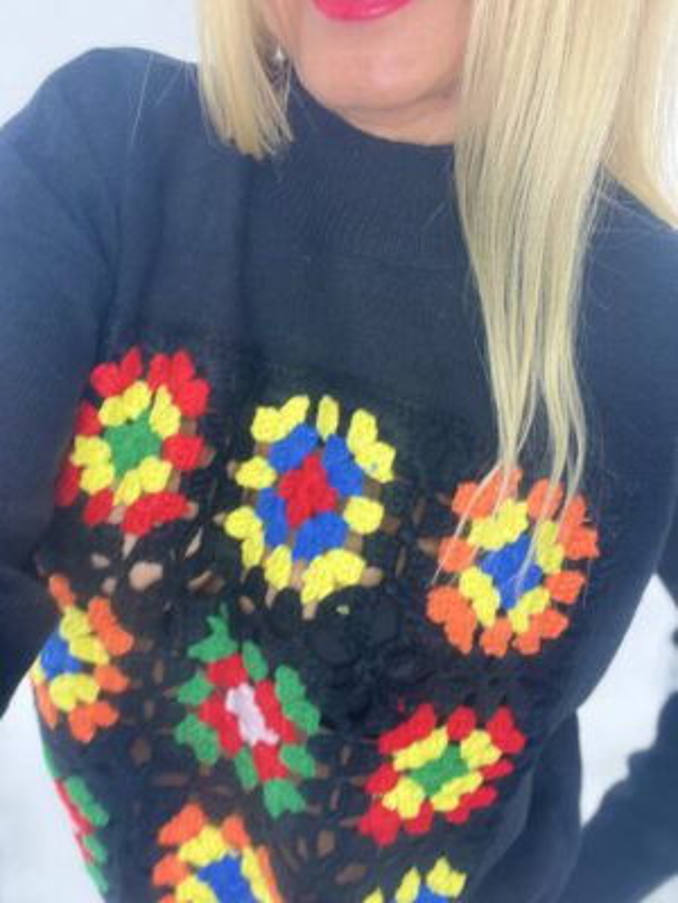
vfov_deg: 60.0
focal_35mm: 30
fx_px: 783
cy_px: 452
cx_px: 339
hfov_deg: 46.8
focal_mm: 2.71
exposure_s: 1/100
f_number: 2.2
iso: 80
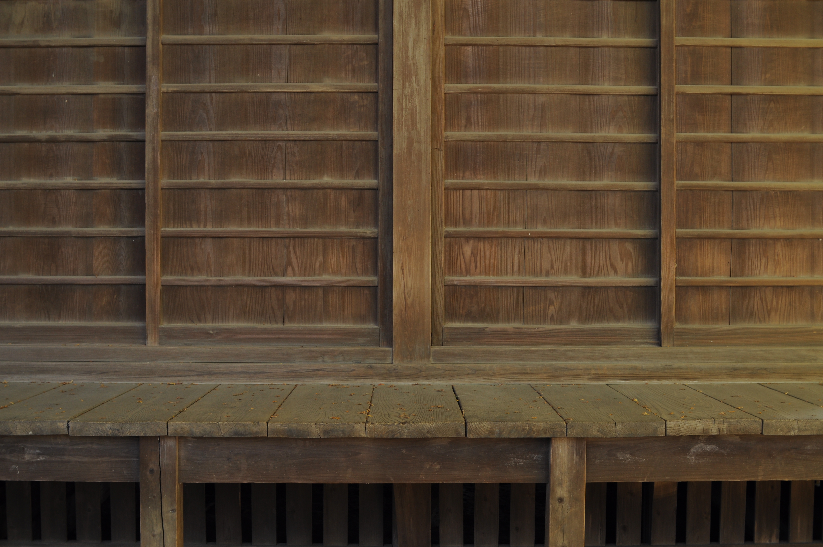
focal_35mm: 45
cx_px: 412
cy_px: 274
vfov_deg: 29.8
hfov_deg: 43.7
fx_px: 1027
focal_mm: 30
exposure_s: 1/8
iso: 200
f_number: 5.6
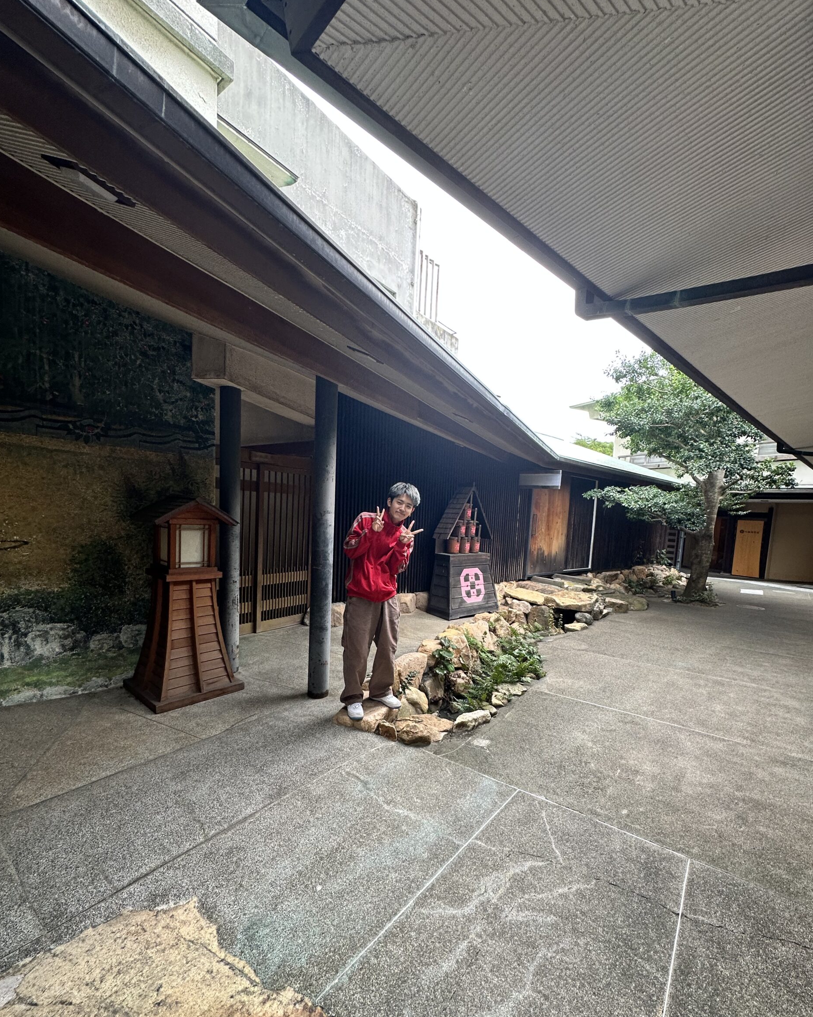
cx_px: 416
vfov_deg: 96.5
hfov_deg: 84.0
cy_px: 554
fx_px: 451
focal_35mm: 15
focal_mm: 2.22
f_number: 2.2
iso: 80
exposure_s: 1/99
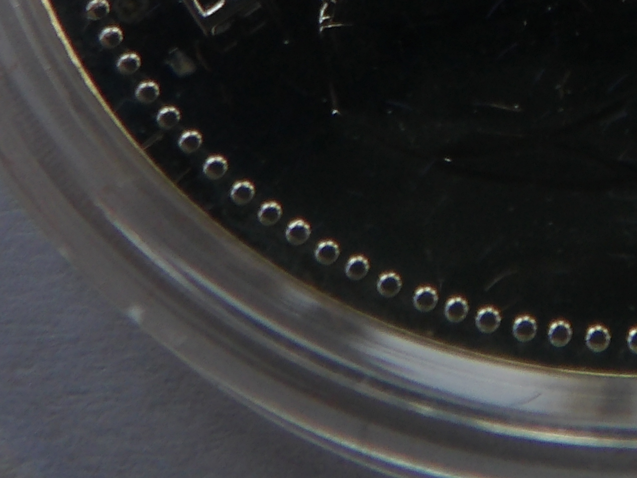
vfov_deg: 14.5
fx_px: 1730
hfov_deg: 20.1
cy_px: -282
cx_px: 673
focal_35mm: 94
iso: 100
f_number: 4.1
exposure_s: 1/82
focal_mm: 4.2
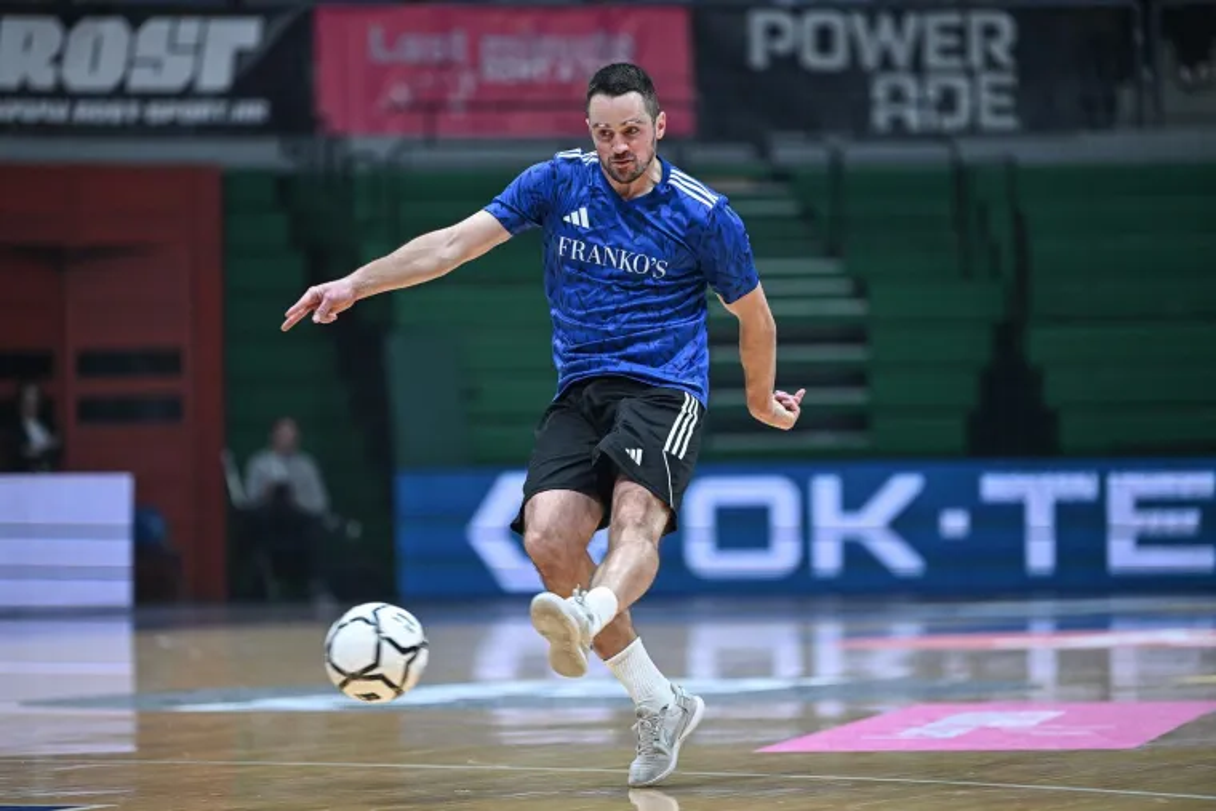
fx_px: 6419
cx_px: 608
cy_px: 406
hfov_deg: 10.8
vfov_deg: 7.2
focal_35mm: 190
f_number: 2.8
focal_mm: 190
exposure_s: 1/1600
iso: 2500
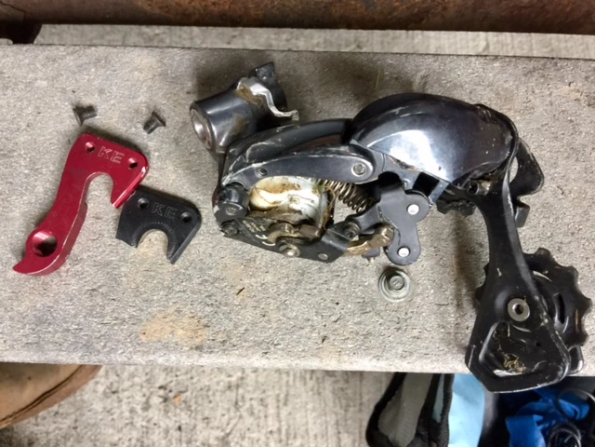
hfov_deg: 61.7
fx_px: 498
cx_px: 298
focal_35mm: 29
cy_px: 224
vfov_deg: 48.2
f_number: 2.2
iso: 64
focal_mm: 4.15
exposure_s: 1/15
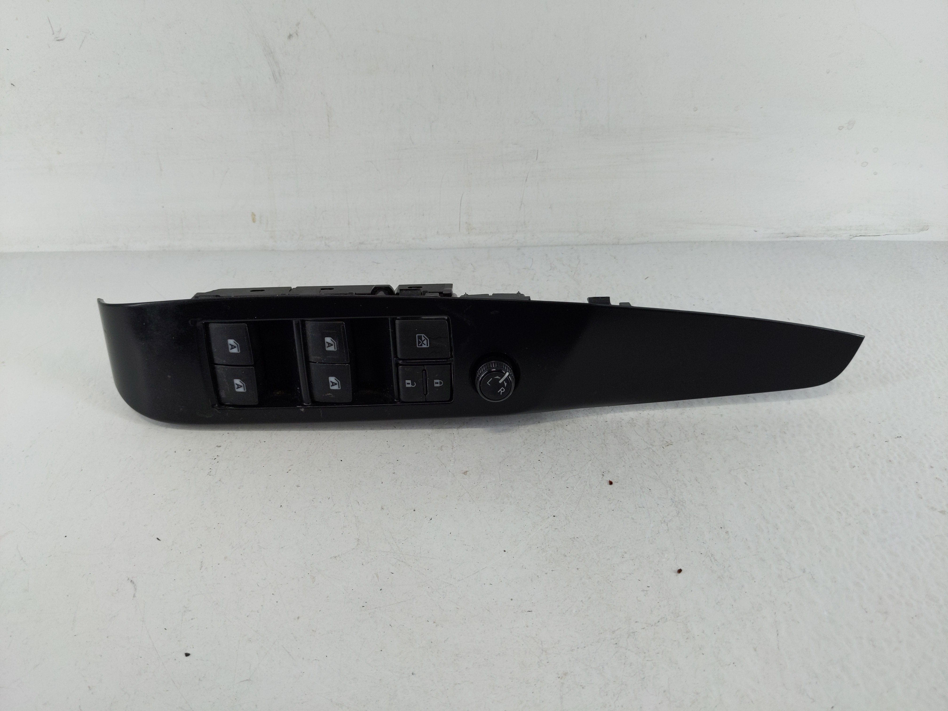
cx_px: 474
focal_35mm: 25
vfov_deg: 54.9
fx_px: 685
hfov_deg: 69.4
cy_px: 356
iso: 62
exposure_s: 1/140
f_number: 1.73
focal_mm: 4.38
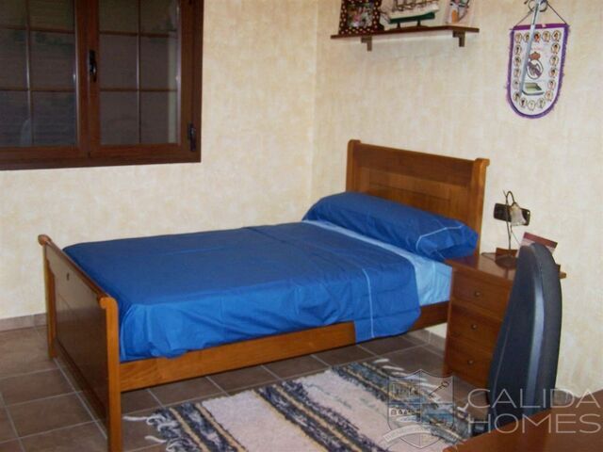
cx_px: 302
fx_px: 662
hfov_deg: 49.0
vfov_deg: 37.7
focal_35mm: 38
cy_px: 226
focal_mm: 6.3
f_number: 2.8
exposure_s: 1/60
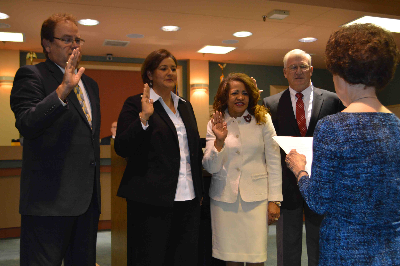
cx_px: 200
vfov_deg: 31.8
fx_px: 466
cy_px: 133
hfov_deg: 46.4
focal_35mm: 42
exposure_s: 1/60
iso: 560
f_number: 4.5
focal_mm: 28
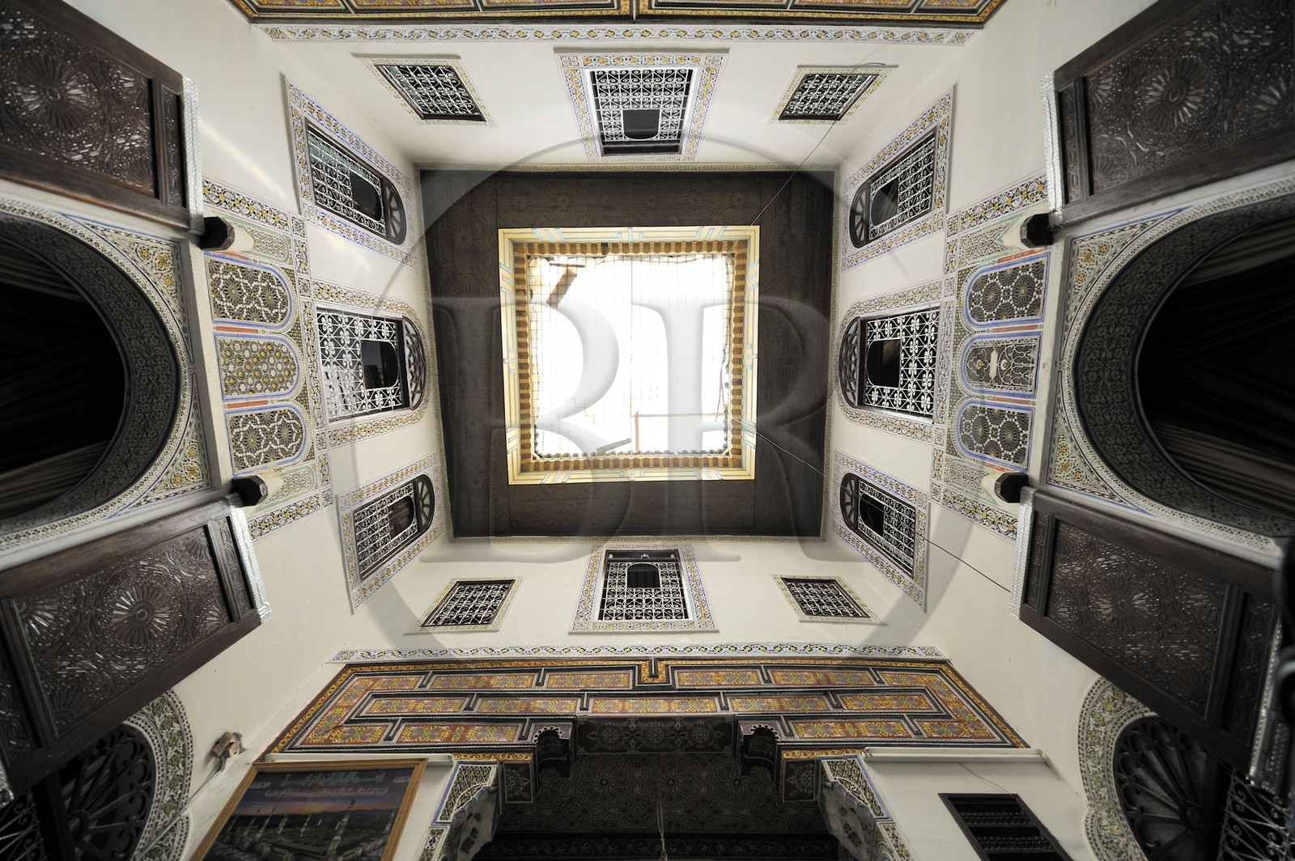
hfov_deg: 104.3
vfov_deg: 81.1
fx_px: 503
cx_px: 648
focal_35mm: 14
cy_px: 430
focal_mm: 14
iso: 200
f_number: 4
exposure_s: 1/160
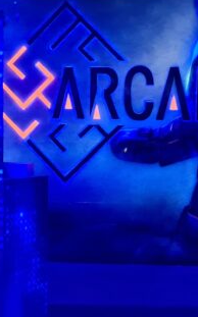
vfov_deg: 29.0
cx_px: 117
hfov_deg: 18.3
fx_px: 614
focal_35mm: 71
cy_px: 149
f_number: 1.8
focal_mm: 5.4
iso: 1600
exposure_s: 1/25
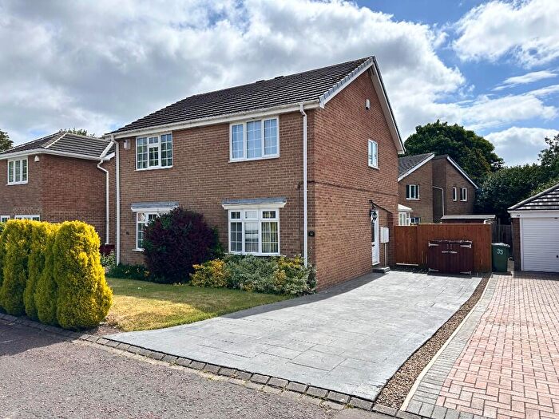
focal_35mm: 24
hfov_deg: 71.6
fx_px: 388
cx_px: 280
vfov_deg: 56.8
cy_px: 210
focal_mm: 6.86
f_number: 1.78
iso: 80
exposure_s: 1/5263
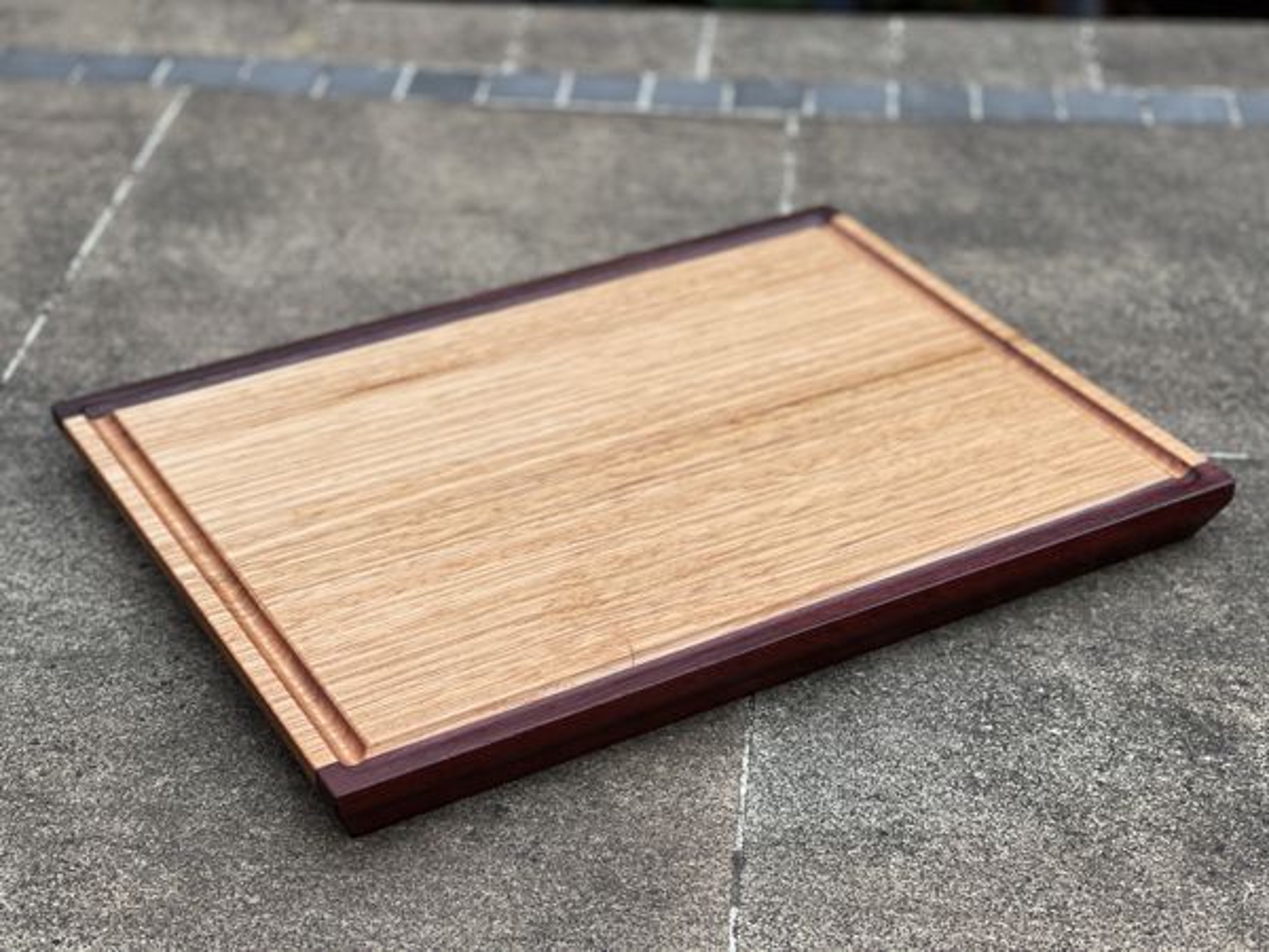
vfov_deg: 22.9
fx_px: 2346
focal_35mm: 64
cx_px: 634
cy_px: 476
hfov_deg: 30.3
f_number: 2.2
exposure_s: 1/121
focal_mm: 7.5
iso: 25
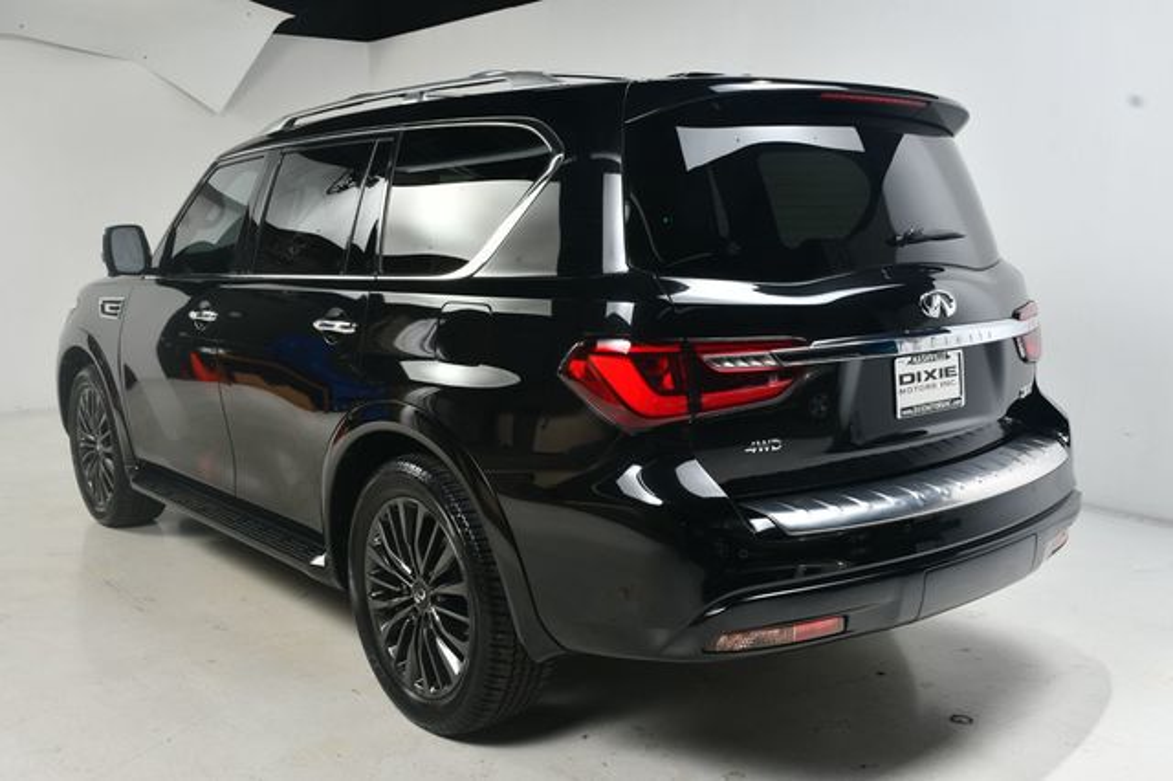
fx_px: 1107
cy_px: 390
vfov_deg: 38.8
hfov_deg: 55.8
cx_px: 586
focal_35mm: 34
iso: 100
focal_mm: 23
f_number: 11
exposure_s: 1/160
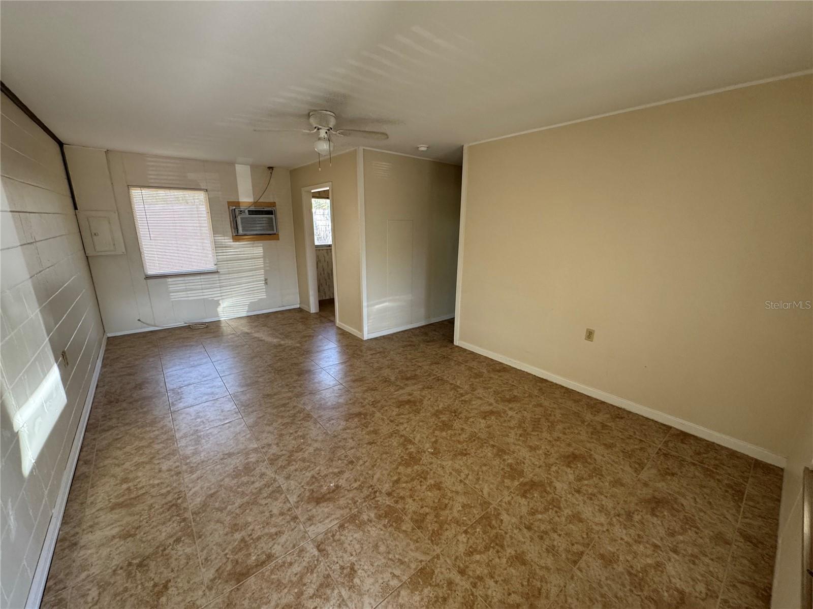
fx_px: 329
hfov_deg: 102.1
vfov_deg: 85.7
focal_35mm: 14
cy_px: 304
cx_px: 406
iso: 250
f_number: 2.2
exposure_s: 1/99
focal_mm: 2.22
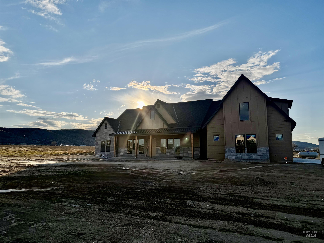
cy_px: 122
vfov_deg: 56.8
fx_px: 225
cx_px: 162
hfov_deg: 71.6
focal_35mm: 24
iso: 80
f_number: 1.78
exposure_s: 1/8130
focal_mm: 6.76
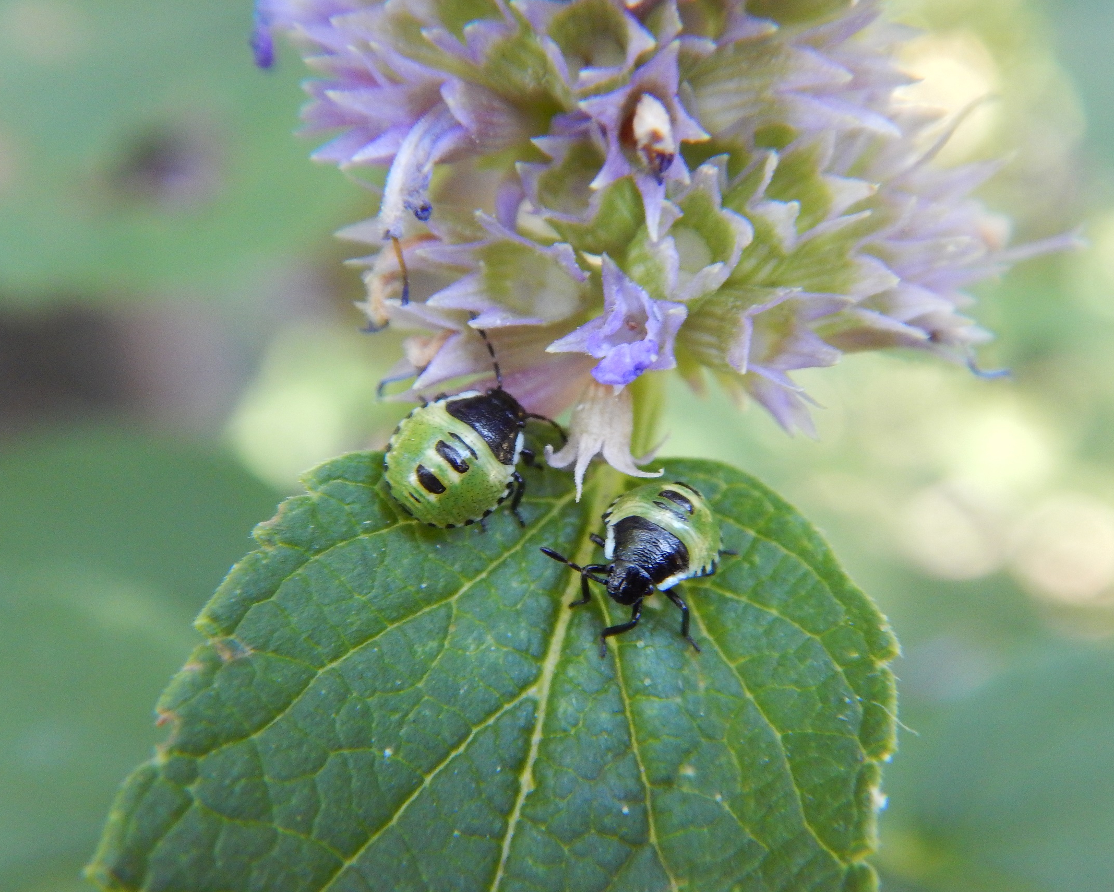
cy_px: 448
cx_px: 583
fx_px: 1945
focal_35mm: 59
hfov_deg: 32.0
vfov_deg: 25.8
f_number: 4.4
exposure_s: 1/60
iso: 400
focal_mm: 10.1
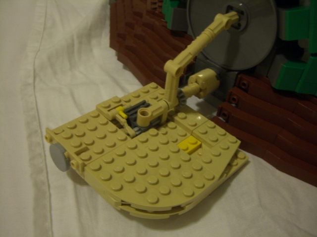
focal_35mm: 38
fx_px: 348
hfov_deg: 49.0
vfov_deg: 37.7
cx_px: 158
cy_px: 118
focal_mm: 6.2
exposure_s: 1/8
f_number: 2.7
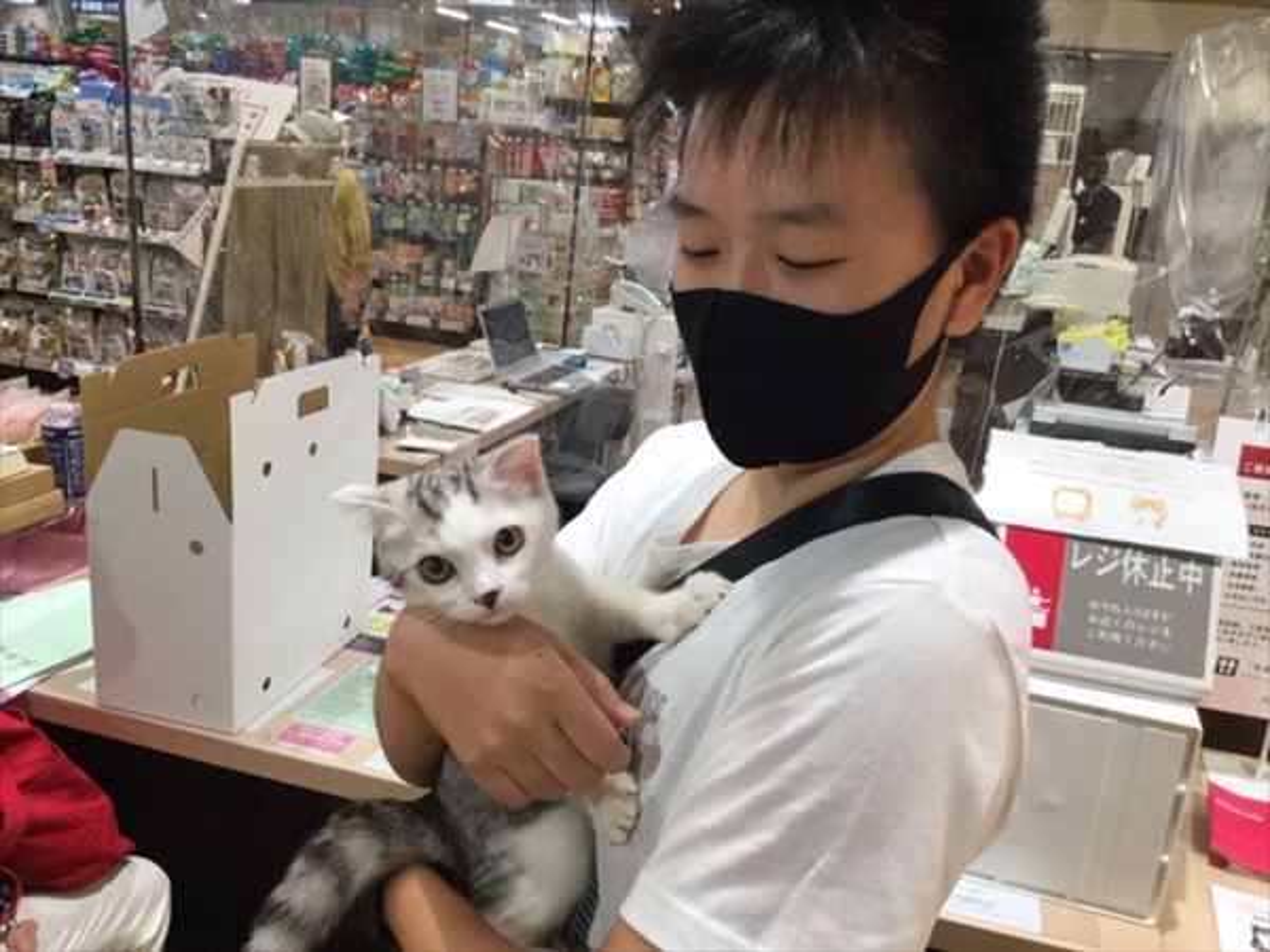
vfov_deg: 45.4
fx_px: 1137
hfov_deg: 58.4
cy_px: 476
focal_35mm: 31
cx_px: 635
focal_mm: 3.3
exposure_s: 1/30
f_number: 2.4
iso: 40
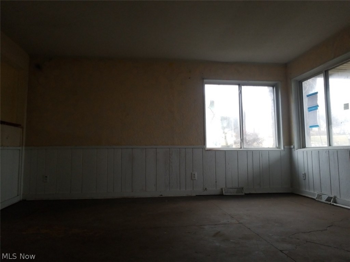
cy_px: 131
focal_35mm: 26
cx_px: 175
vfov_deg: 53.1
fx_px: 263
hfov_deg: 67.3
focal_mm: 4.25
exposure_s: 1/60
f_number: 1.7
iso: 160
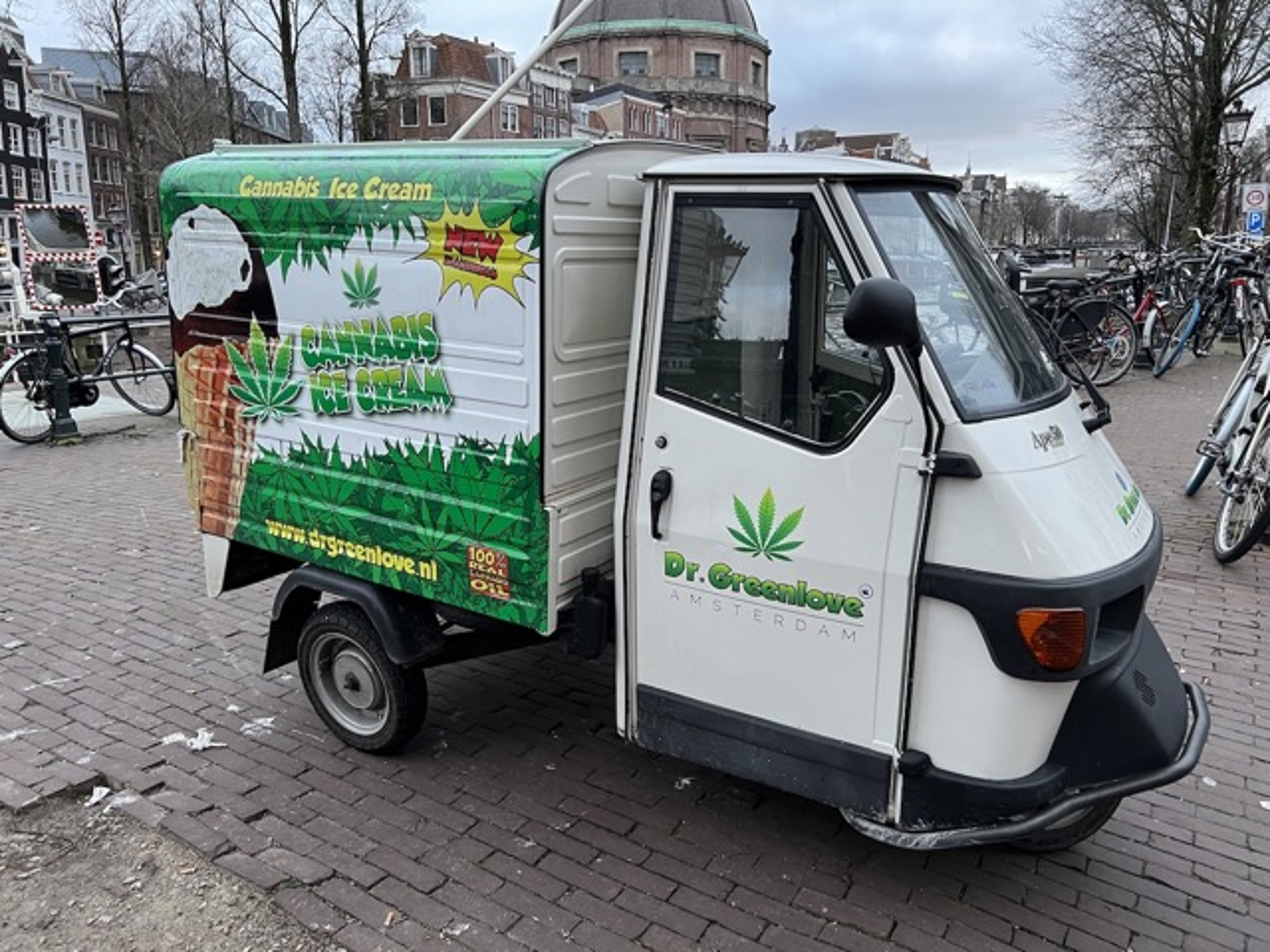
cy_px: 476
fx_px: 954
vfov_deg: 53.1
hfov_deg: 67.3
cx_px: 635
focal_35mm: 26
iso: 80
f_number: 1.5
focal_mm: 5.7
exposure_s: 1/50
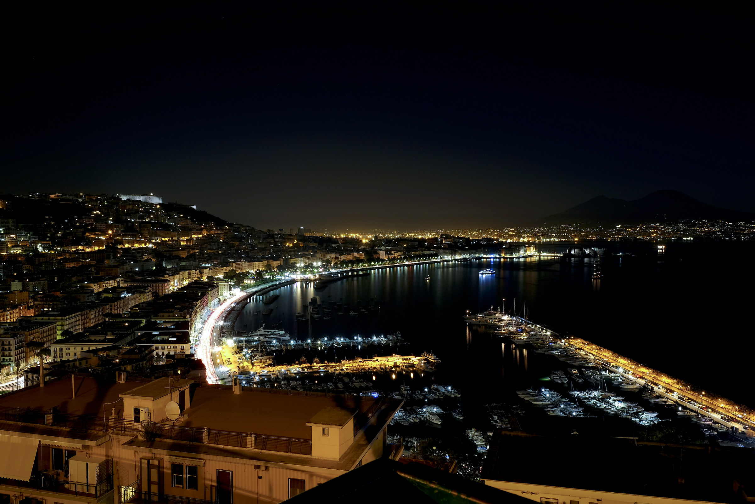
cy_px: 252
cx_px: 378
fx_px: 566
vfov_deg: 47.9
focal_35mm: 27
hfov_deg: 67.4
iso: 100
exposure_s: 30
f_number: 10
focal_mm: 18
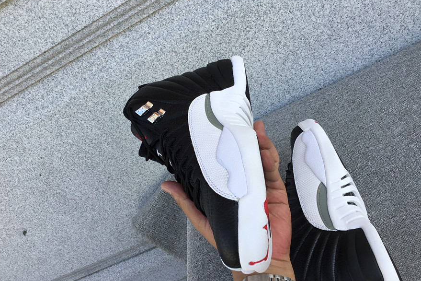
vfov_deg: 40.0
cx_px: 208
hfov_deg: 57.2
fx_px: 386
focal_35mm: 33
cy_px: 147
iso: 25
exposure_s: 1/311
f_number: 2.4
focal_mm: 3.3
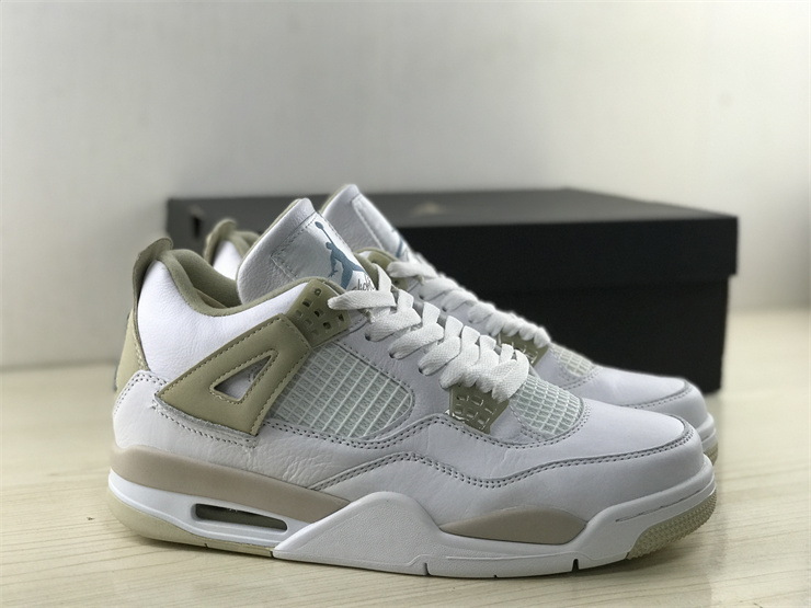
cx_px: 406
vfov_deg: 25.7
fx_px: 1335
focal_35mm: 57
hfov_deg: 33.8
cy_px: 304
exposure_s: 1/50
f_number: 2.8
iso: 50
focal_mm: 6.6
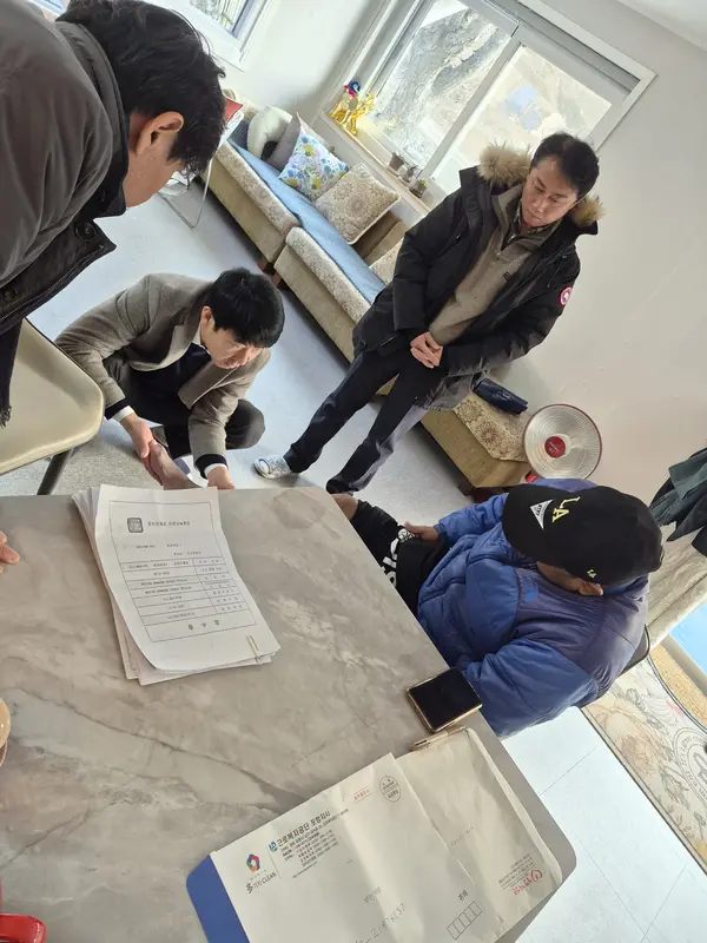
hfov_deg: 58.9
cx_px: 354
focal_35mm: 23
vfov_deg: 73.9
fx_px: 626
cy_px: 472
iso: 200
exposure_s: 1/120
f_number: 1.8
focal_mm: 5.4
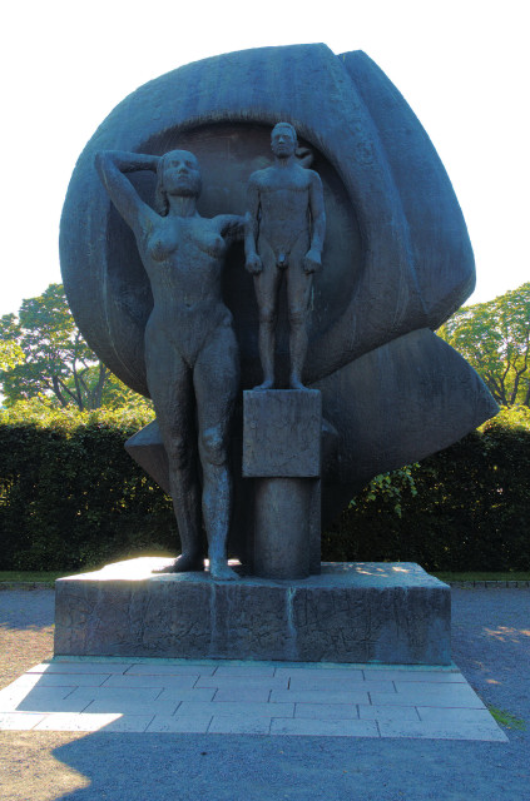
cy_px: 400
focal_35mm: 38
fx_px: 833
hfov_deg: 35.3
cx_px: 265
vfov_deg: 51.4
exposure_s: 1/160
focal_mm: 25
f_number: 6.3
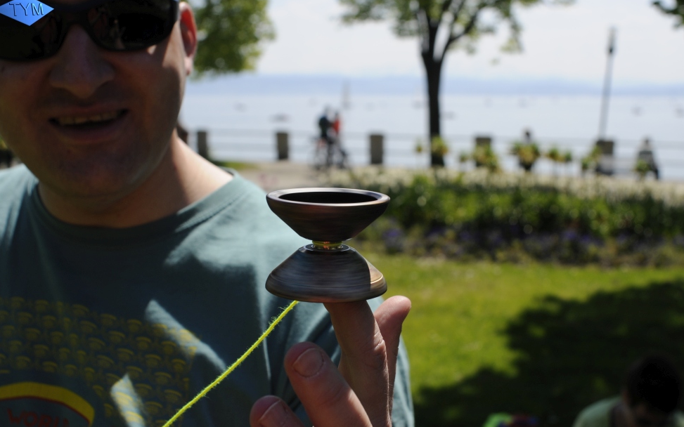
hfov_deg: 44.4
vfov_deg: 28.6
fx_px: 839
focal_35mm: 45
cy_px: 225
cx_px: 344
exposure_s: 1/1000
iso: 200
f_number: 6.3
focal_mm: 28
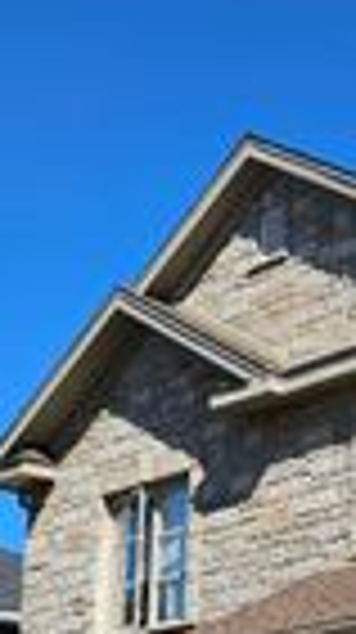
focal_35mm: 107
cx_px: 415
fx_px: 1801
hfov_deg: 11.1
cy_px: 674
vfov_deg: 19.3
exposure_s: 1/2271
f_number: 1.8
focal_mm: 5.4
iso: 25
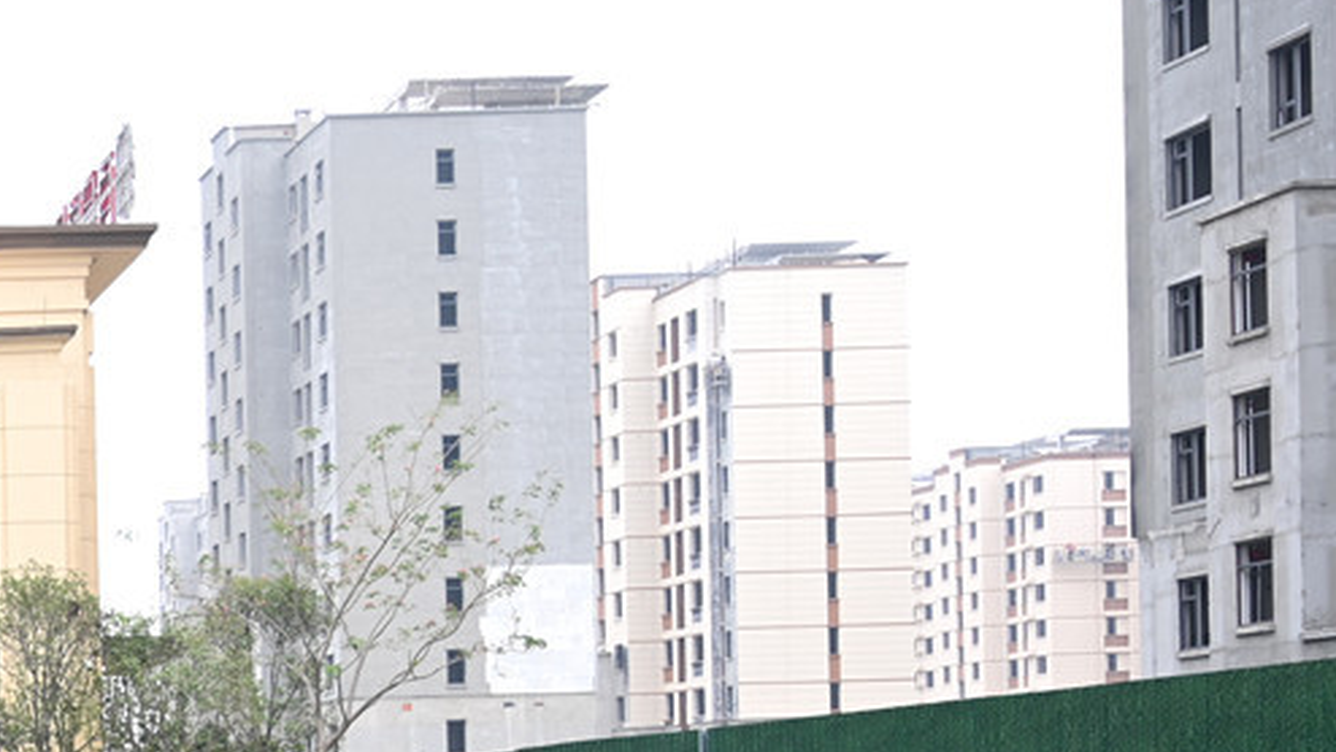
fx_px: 3210
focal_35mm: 91
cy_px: 879
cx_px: -565
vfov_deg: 13.0
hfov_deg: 20.7
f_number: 4
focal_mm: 28.5
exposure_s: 1/100
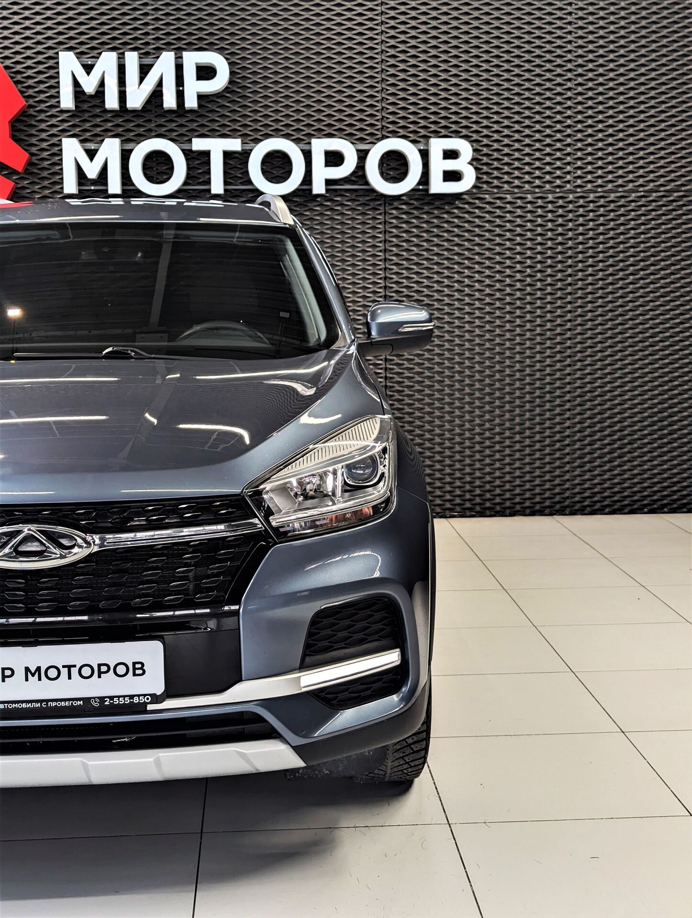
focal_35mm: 48
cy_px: 459
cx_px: 346
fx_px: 1276
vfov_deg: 39.6
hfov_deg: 30.3
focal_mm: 6.81
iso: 44
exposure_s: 1/199
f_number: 1.85
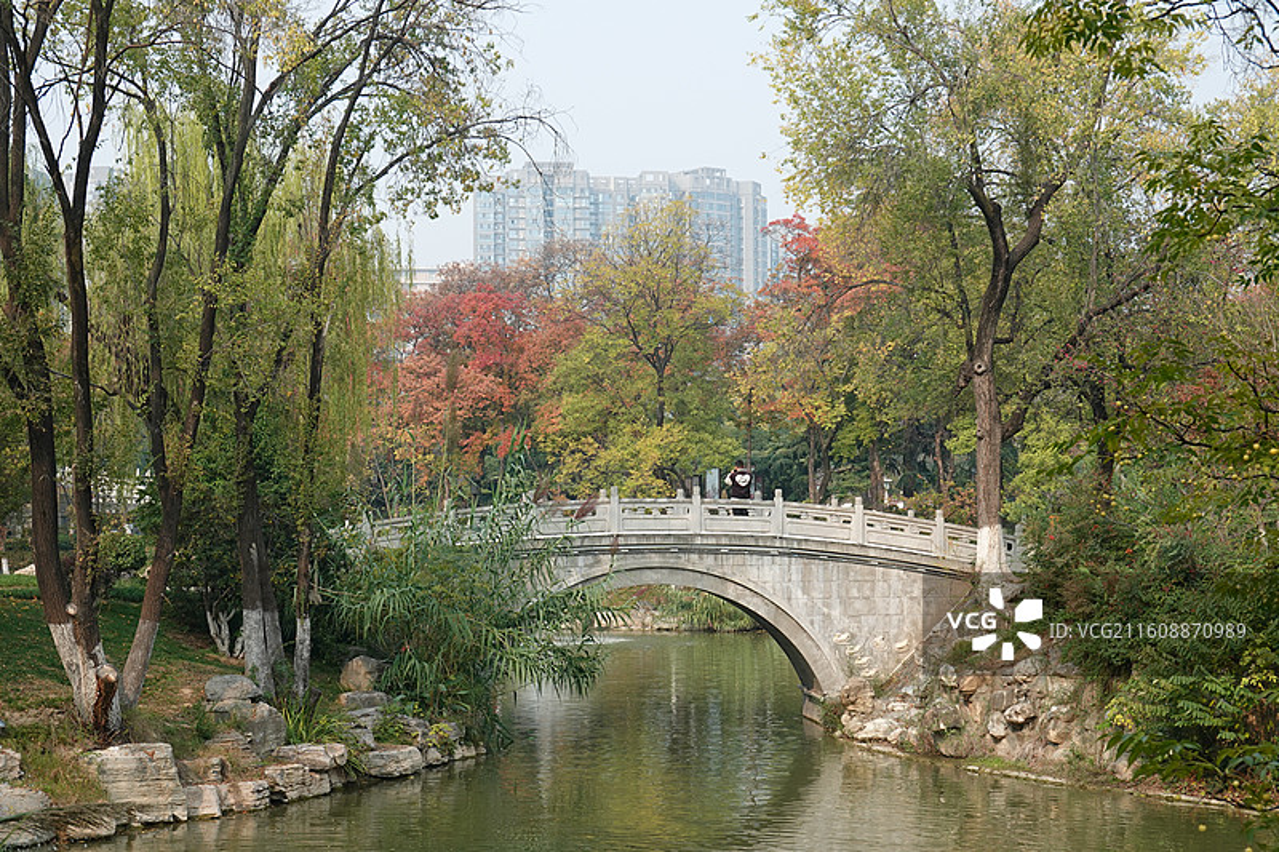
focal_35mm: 66
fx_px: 2344
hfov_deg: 30.5
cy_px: 426
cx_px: 640
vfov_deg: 20.6
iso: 125
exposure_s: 1/250
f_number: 5.6
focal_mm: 24.35
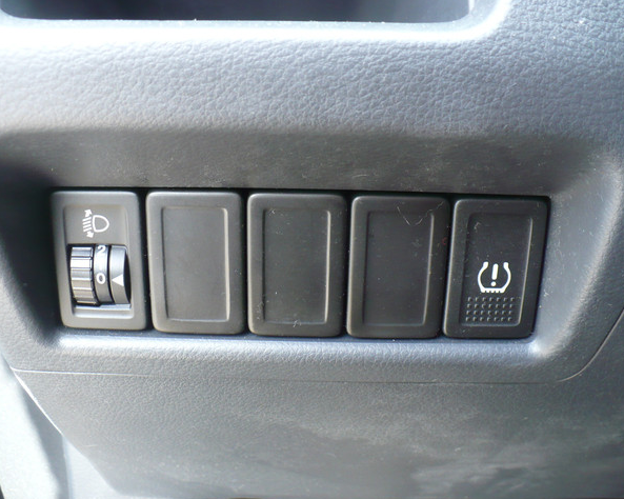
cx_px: 301
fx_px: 720
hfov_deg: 46.8
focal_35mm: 39
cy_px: 252
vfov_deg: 38.2
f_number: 2.8
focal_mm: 6.1
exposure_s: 1/30
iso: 200
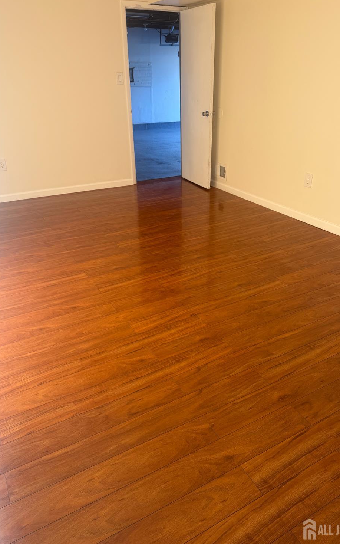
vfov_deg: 70.4
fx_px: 385
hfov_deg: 47.5
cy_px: 268
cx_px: 186
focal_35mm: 26
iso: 80
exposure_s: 1/121
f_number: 1.78
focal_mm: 6.76
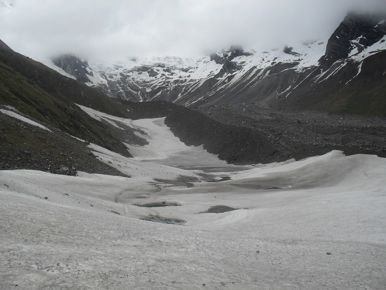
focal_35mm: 35
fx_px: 390
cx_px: 193
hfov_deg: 52.6
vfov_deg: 40.7
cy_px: 145
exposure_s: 1/250
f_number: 8.4
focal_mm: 6.3
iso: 100
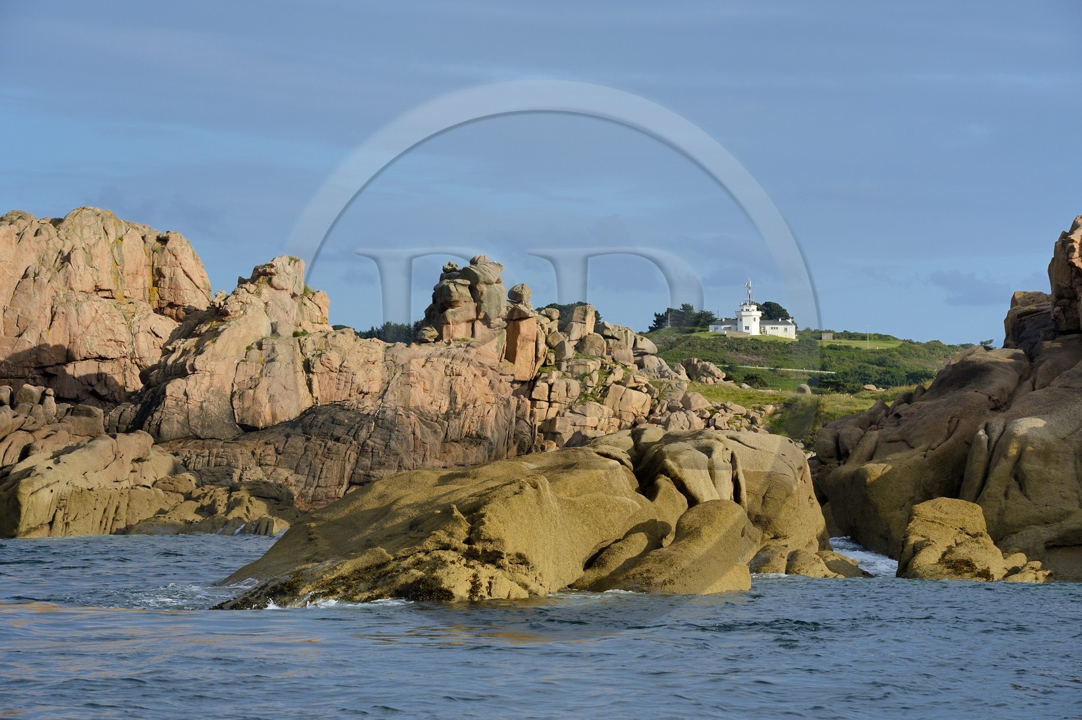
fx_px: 4054
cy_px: 360
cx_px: 541
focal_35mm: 135
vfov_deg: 10.1
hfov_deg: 15.2
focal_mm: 135
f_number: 10
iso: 400
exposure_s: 1/1000
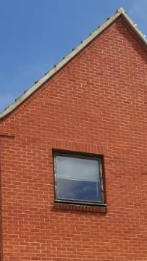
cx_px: 114
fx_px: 450
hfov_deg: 18.4
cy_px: 295
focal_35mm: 65
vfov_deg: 28.9
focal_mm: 2.35
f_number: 2.2
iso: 50
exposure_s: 1/861
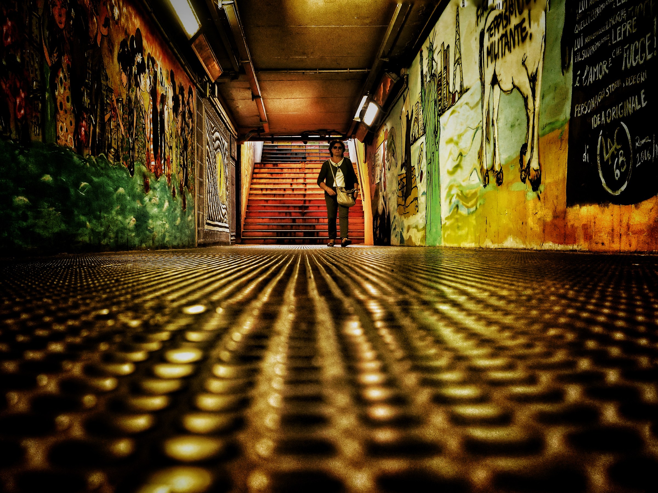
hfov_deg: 54.0
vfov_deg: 41.8
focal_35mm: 34
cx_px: 329
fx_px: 646
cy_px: 246
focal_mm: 17
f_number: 3.2
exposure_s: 1/60
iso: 3200
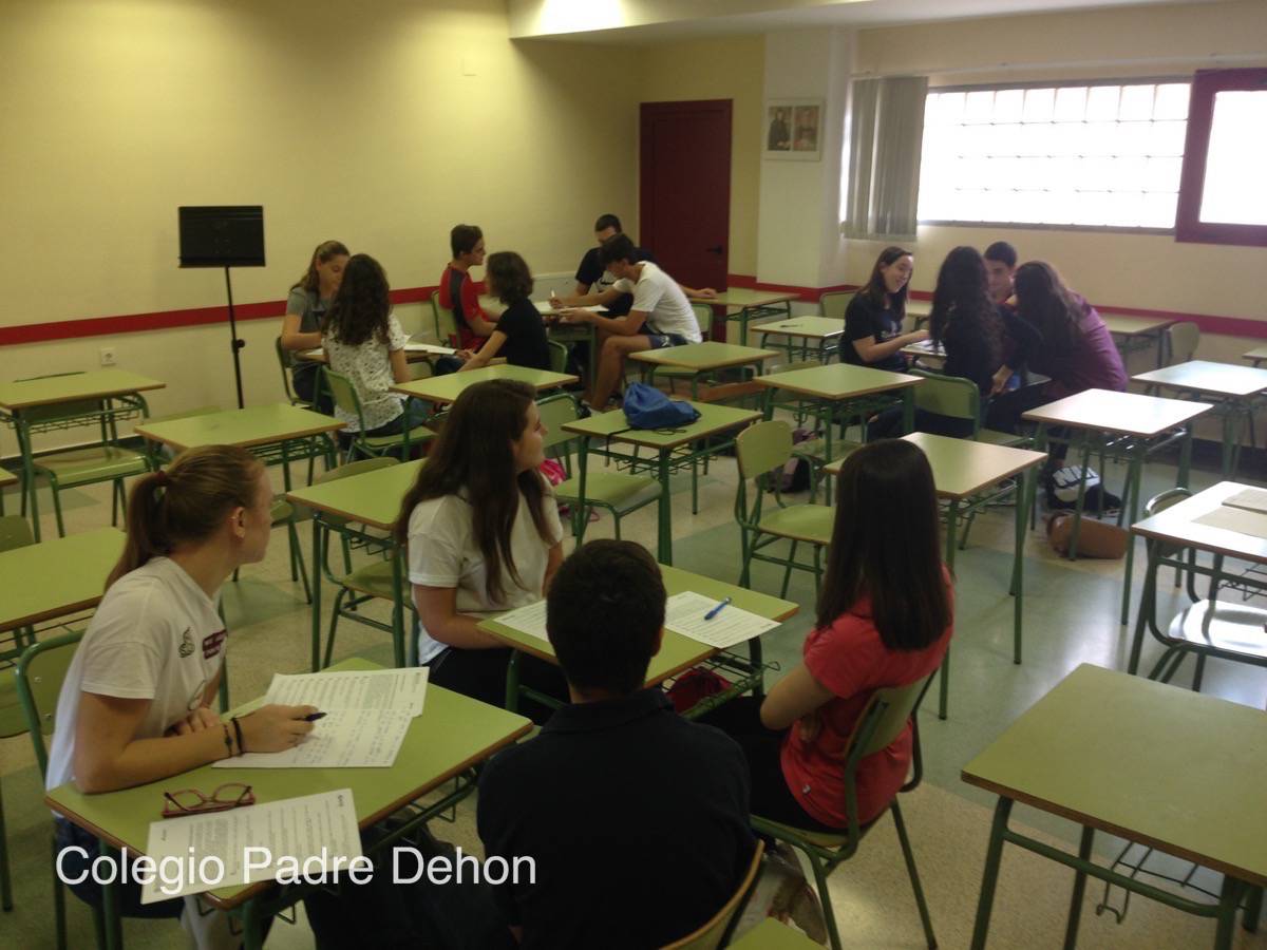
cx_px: 634
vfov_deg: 42.9
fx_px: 1208
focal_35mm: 33
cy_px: 475
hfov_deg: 55.4
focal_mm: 4.12
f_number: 2.4
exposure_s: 1/24
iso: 50
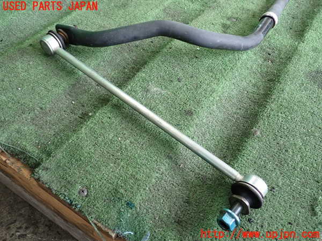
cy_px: 120
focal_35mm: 30
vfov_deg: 46.8
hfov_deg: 60.0
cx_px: 161
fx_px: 279
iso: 400
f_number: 2.3
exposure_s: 1/125
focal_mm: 5.4
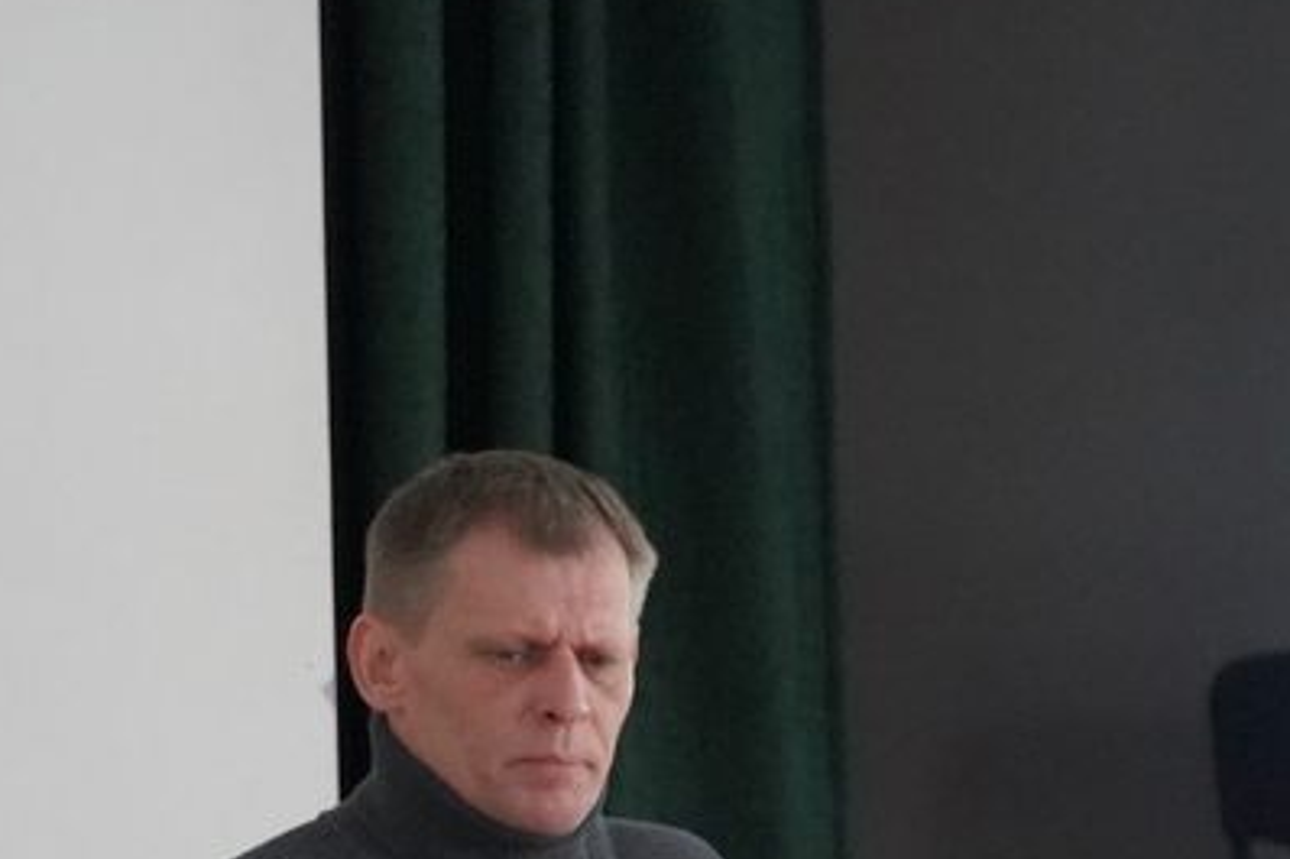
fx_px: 8095
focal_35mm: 226
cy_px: 846
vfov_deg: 6.1
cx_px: 407
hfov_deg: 9.1
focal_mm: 73
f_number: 5.6
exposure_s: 1/100
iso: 12800
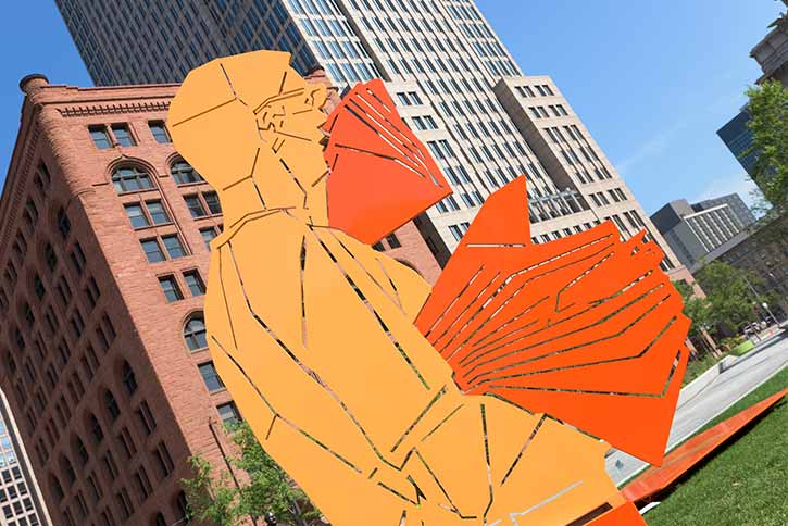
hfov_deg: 55.8
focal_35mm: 34
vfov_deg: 38.9
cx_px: 394
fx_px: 744
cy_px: 263
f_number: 10
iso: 200
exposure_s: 1/400
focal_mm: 34
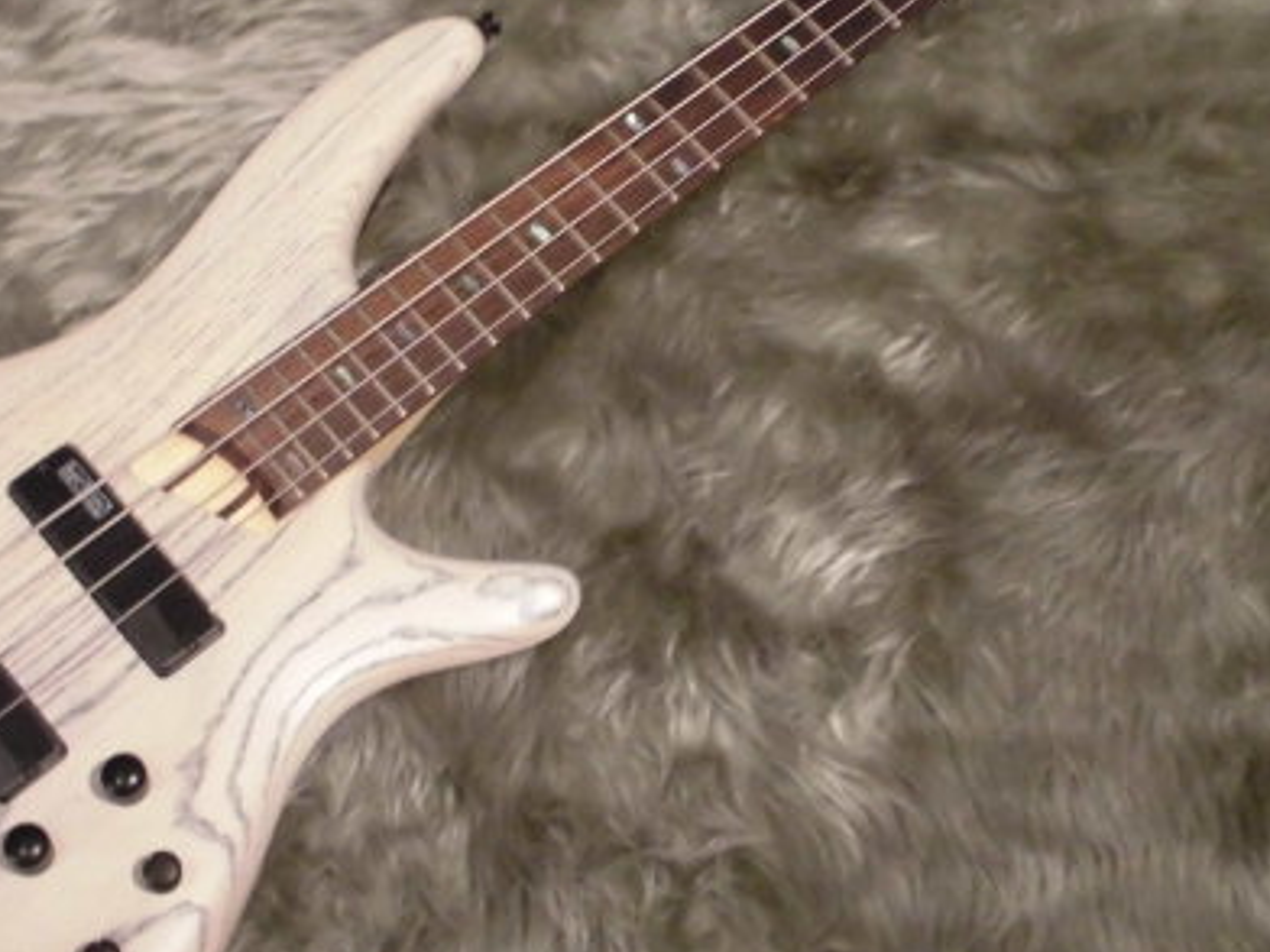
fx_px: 2275
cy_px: 346
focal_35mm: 62
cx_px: 557
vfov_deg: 23.6
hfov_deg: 31.2
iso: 400
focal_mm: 6.9
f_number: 4.2
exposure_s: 1/3.33
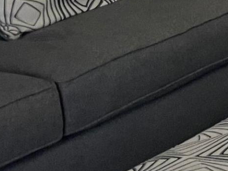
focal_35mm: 162
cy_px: -134
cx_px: 666
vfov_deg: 8.8
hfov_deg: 9.6
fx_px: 1068
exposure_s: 1/60
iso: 125
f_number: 1.6
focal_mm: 4.2
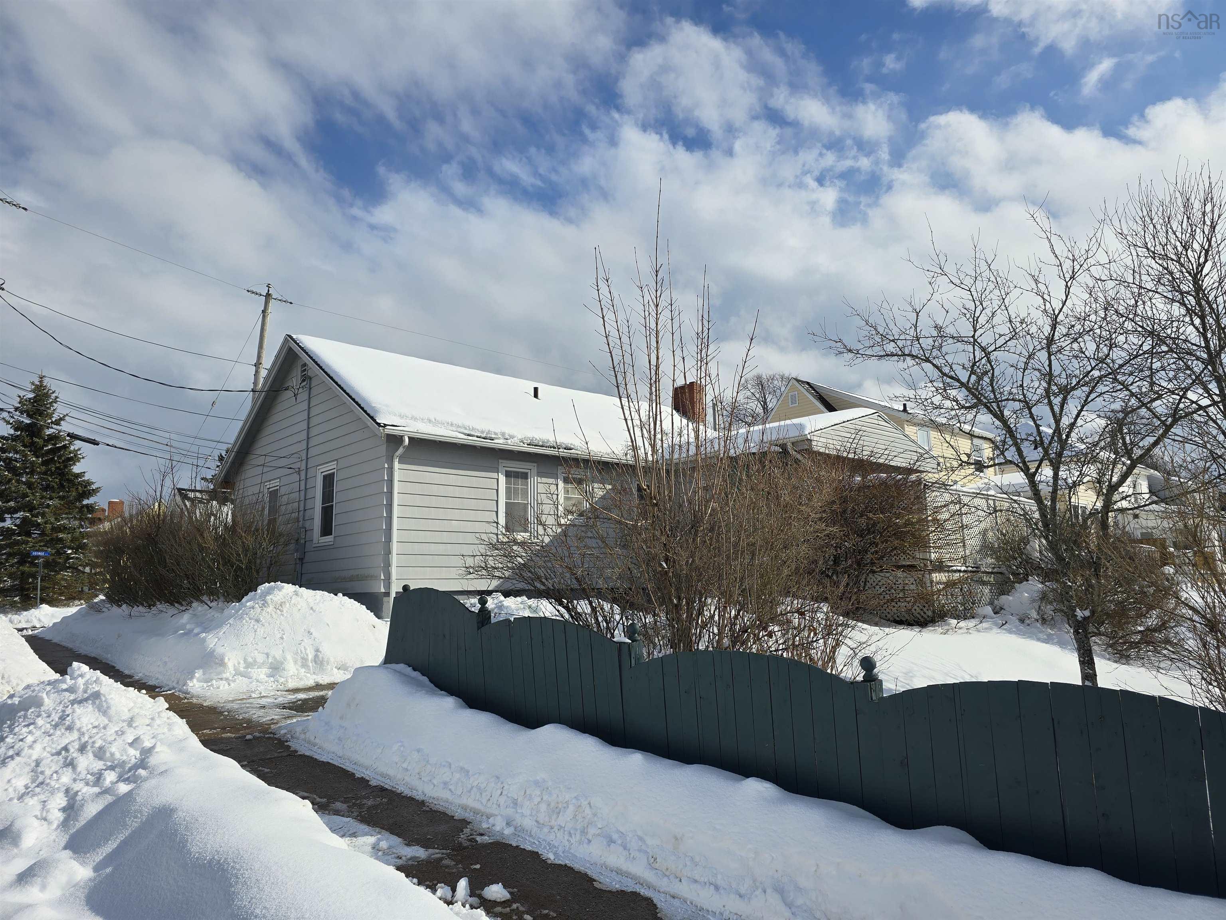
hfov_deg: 73.9
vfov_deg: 58.9
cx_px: 613
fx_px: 815
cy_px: 460
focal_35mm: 23
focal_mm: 6.3
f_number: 1.7
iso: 12
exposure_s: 1/1654
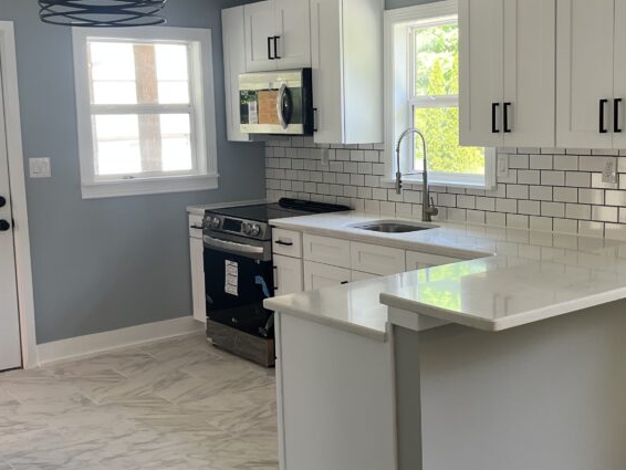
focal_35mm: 47
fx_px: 850
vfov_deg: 30.9
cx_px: 400
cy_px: 211
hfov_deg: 40.1
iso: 125
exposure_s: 1/120
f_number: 1.6
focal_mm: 5.1
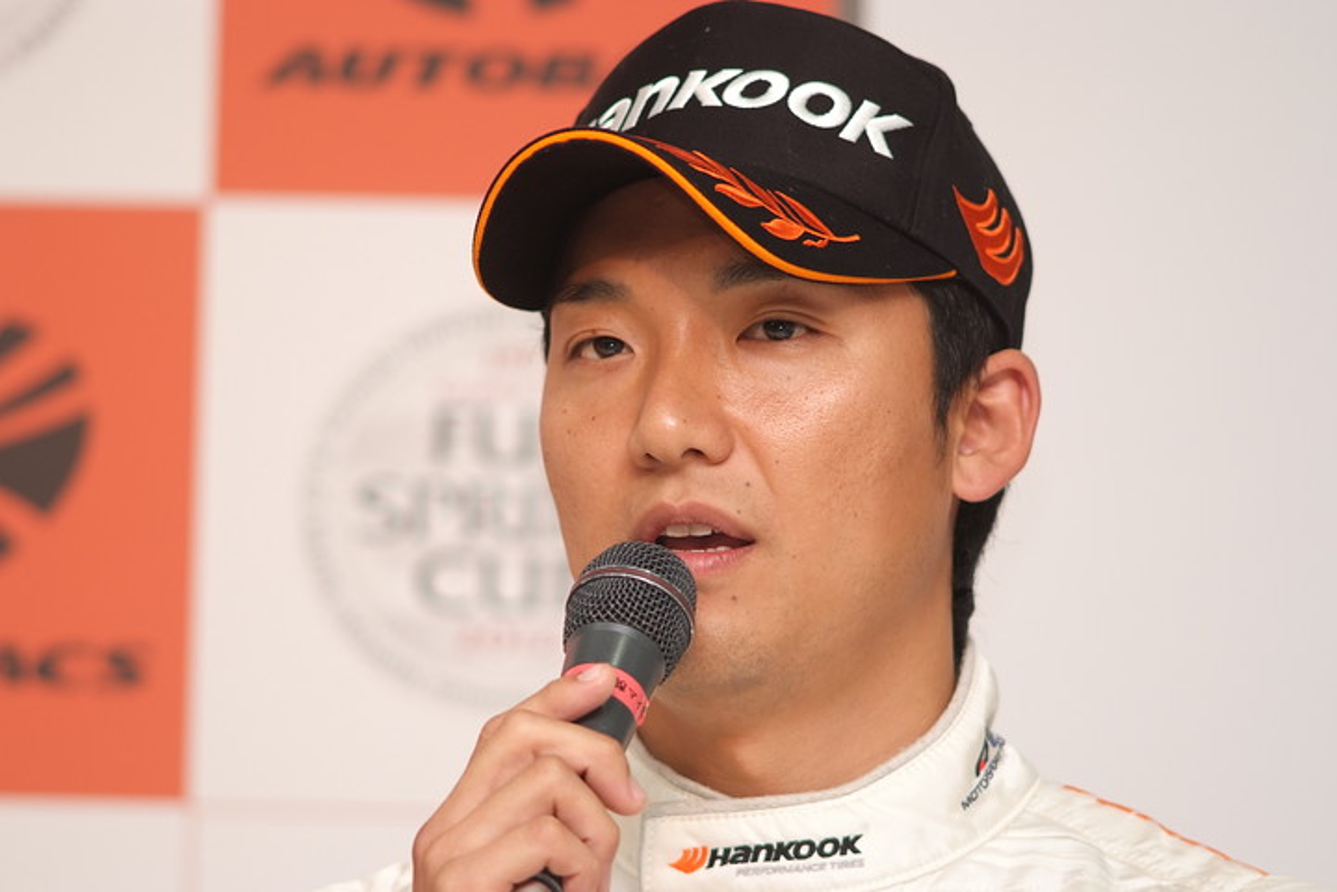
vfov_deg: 5.1
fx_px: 10027
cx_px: 668
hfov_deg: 7.6
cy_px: 446
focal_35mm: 270
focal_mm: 180
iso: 320
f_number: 2.8
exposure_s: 1/125
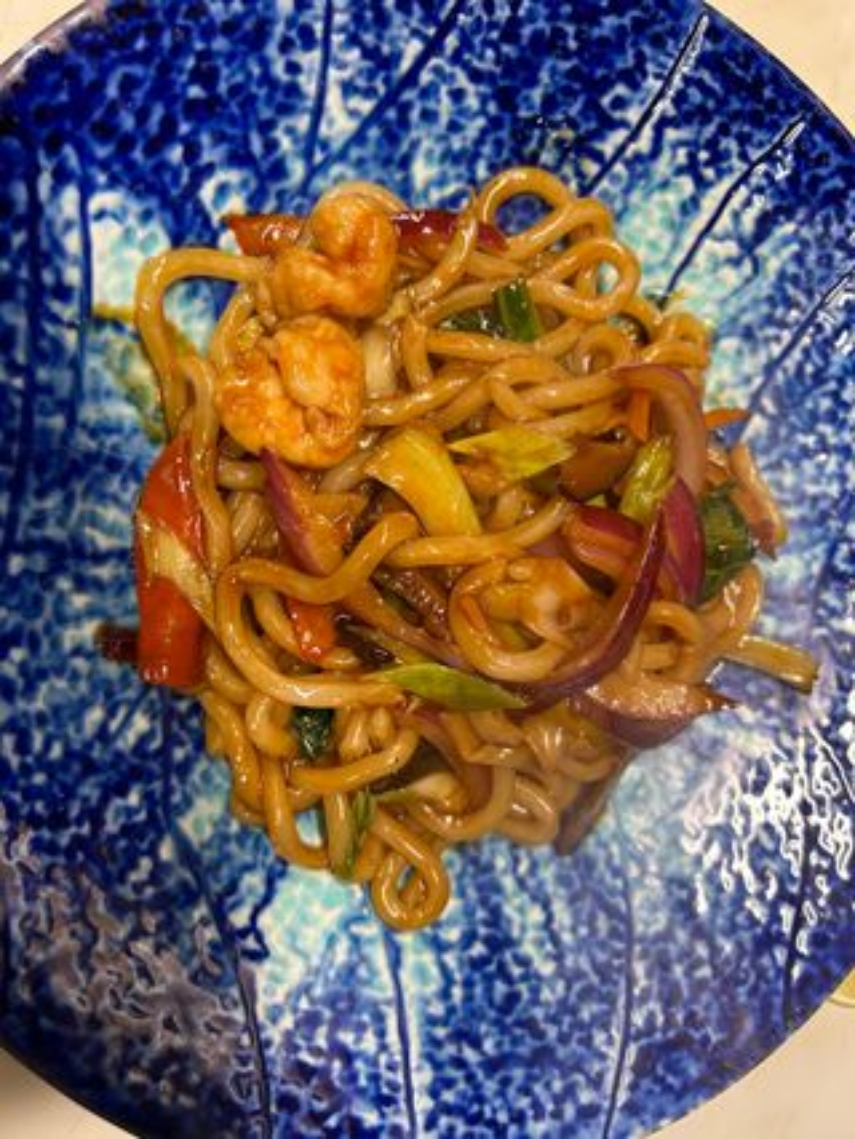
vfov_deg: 67.3
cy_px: 570
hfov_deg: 53.1
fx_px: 855
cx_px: 428
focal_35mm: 26
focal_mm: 5.7
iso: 80
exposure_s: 1/50
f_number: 1.5
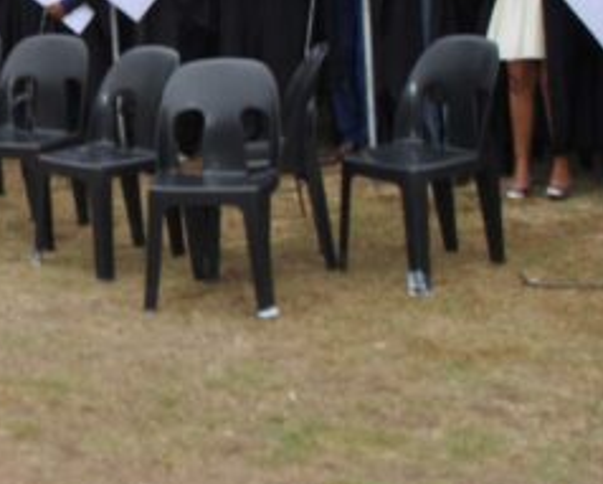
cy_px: 41
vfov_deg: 16.7
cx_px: -122
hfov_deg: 19.7
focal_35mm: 91
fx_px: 1626
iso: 100
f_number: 5.6
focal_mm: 20
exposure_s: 1/200
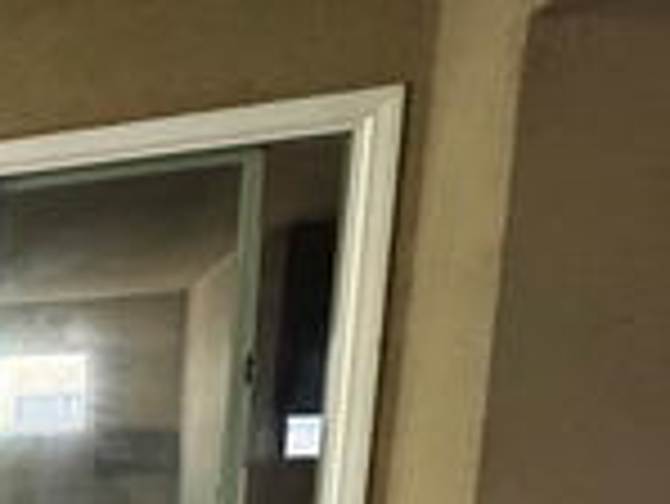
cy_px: 540
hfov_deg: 32.4
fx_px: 775
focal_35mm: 40
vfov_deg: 32.2
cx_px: -241
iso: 800
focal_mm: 2.22
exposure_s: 1/60
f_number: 2.2
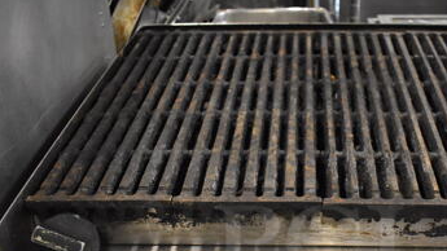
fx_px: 593
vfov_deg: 23.2
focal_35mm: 50
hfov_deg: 40.6
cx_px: 311
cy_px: 238
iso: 3200
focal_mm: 18
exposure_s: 1/125
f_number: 3.5
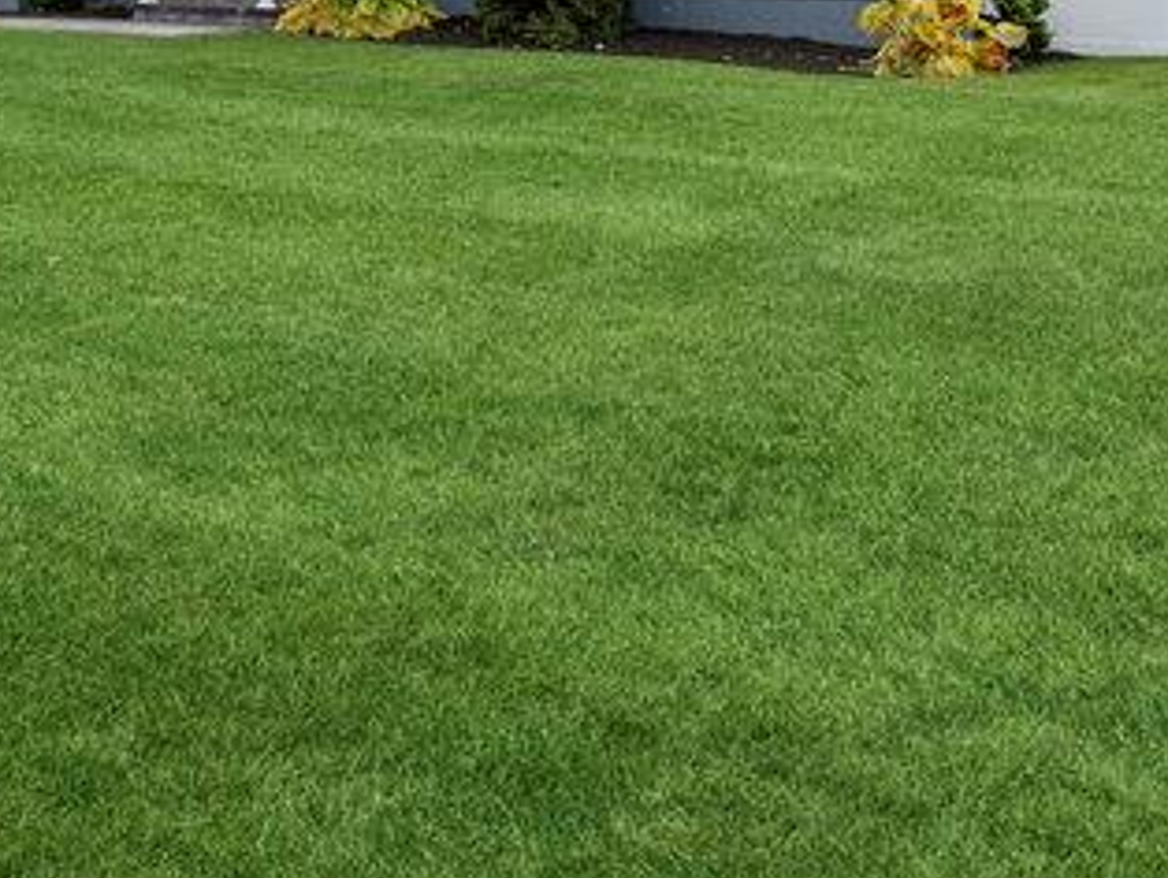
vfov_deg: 27.2
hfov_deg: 38.9
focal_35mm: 49
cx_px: 614
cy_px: -87
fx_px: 1655
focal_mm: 16
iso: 125
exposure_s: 1/200
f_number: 5
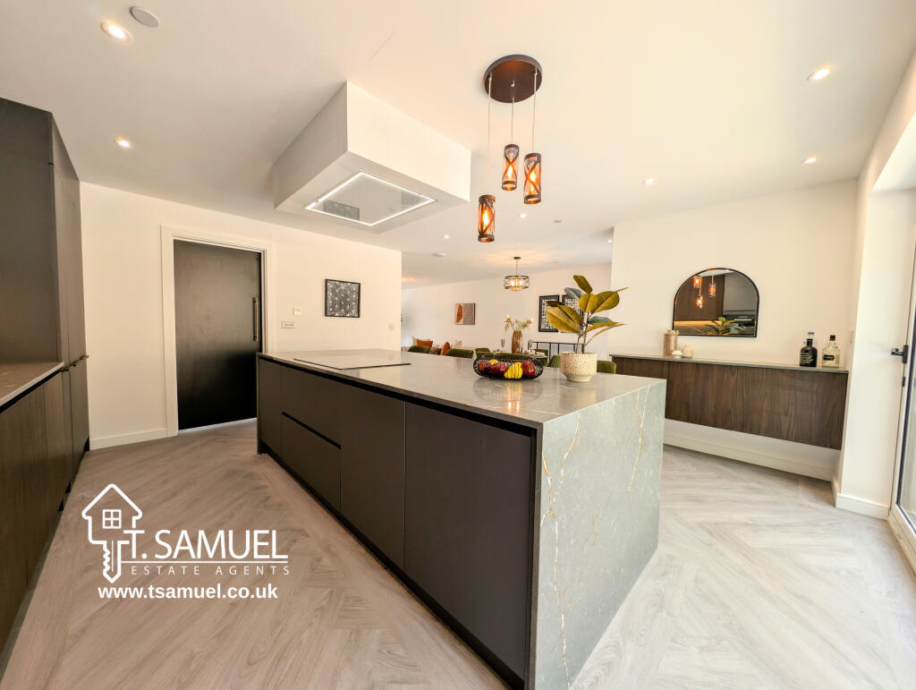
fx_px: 318
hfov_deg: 110.5
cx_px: 458
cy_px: 345
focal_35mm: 12
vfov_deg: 94.6
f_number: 1.95
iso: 43
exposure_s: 1/100
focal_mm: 2.23
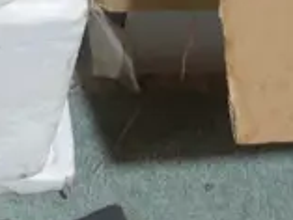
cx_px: -155
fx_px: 2431
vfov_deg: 5.0
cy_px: -409
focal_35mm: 287
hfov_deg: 6.8
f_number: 4.7
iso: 640
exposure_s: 1/60
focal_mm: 22
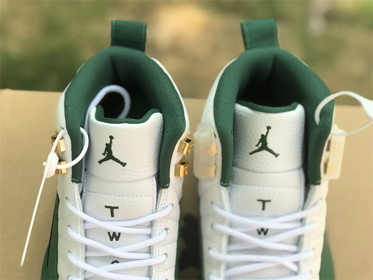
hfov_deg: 33.8
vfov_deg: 25.7
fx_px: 614
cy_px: 140
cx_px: 186
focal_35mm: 57
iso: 20
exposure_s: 1/107
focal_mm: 6.6
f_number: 2.8
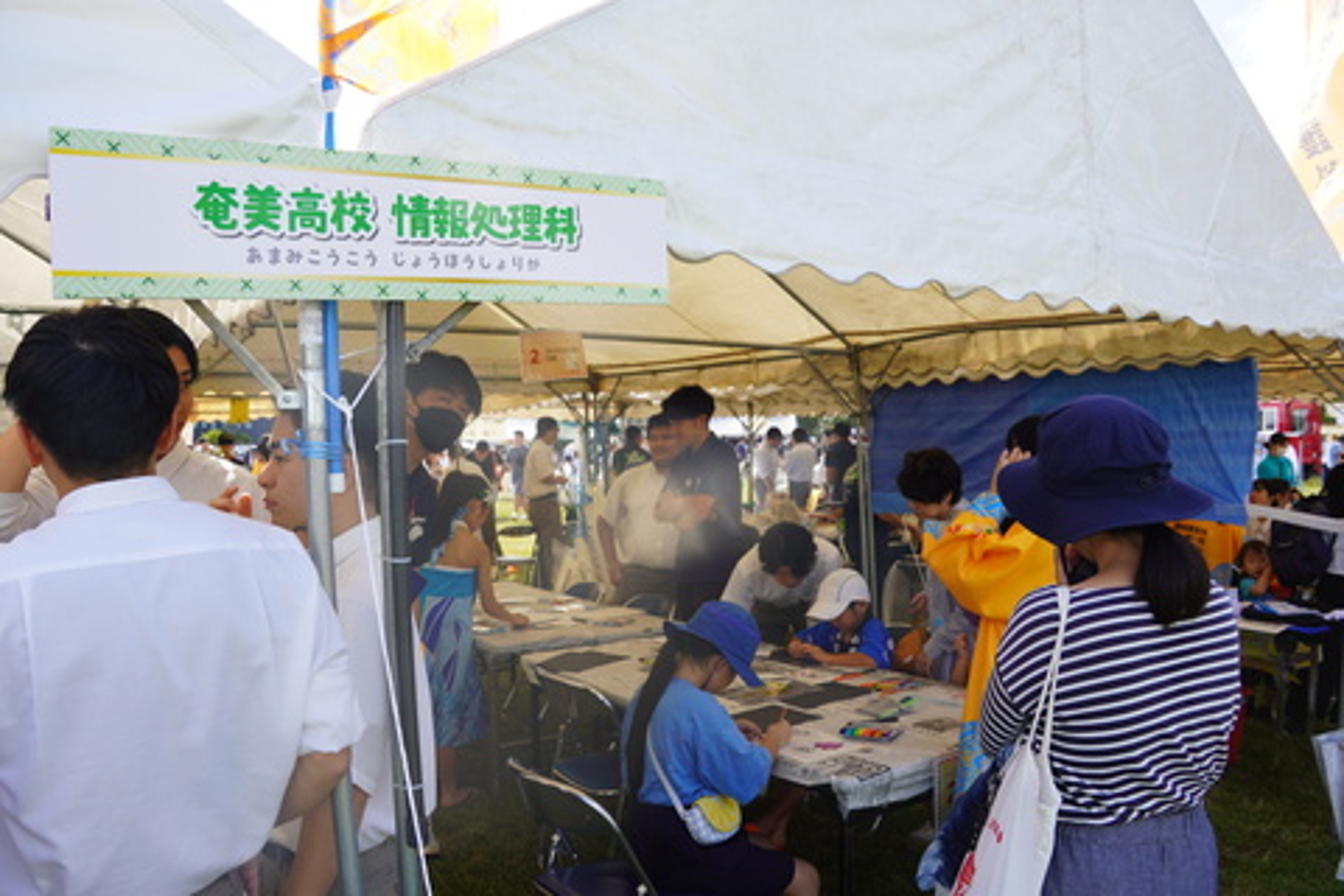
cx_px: 672
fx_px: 1008
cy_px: 448
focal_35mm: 27
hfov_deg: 67.4
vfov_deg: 47.9
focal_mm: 18
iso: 100
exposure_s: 1/100
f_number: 7.1
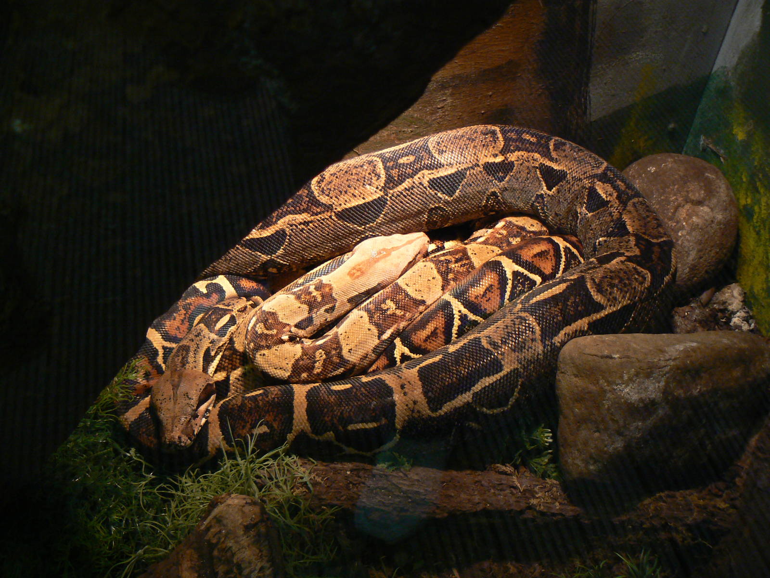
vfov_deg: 39.7
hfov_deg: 51.4
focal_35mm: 36
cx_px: 385
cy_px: 289
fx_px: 801
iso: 200
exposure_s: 1/30
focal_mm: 6
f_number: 2.8
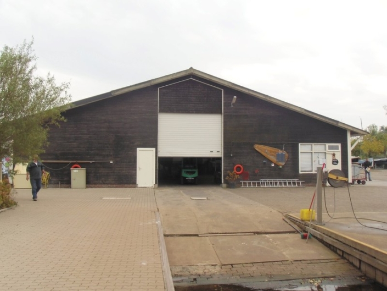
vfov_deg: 46.8
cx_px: 194
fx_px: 335
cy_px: 146
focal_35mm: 30
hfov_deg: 60.0
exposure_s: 1/125
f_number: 3.5
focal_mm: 5.36
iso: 64
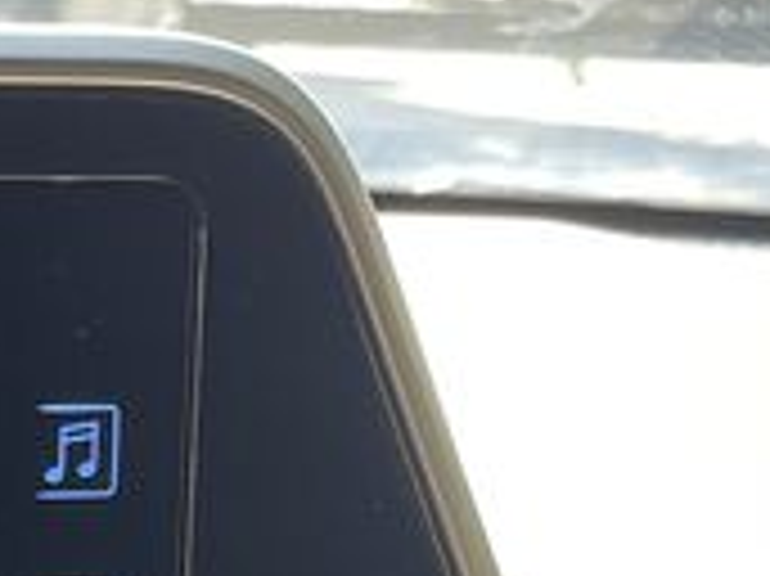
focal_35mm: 142
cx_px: -385
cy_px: 1462
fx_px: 3156
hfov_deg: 13.1
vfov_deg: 9.2
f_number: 1.6
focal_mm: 4.2
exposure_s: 1/118
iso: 100
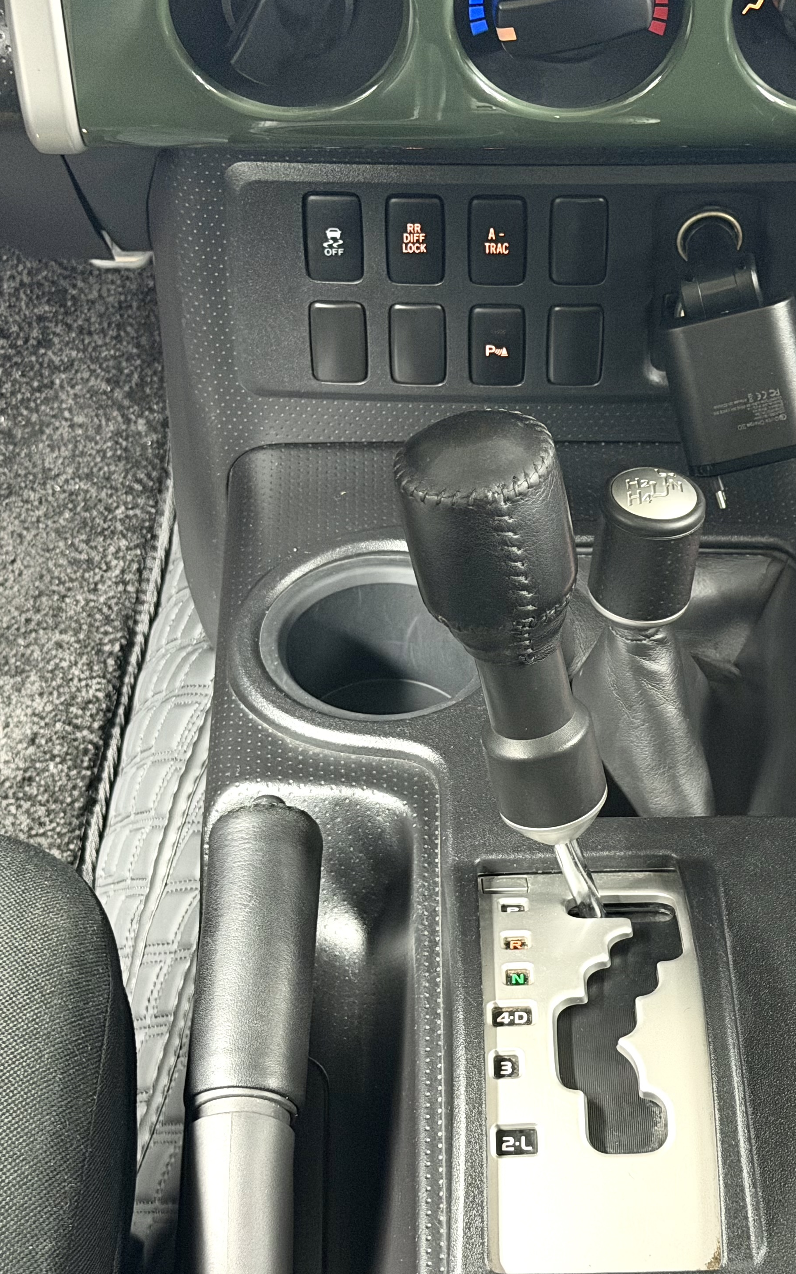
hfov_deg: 18.2
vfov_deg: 29.0
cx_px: 590
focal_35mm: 71
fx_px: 2464
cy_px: 631
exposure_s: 1/20
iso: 640
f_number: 1.78
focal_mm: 6.76
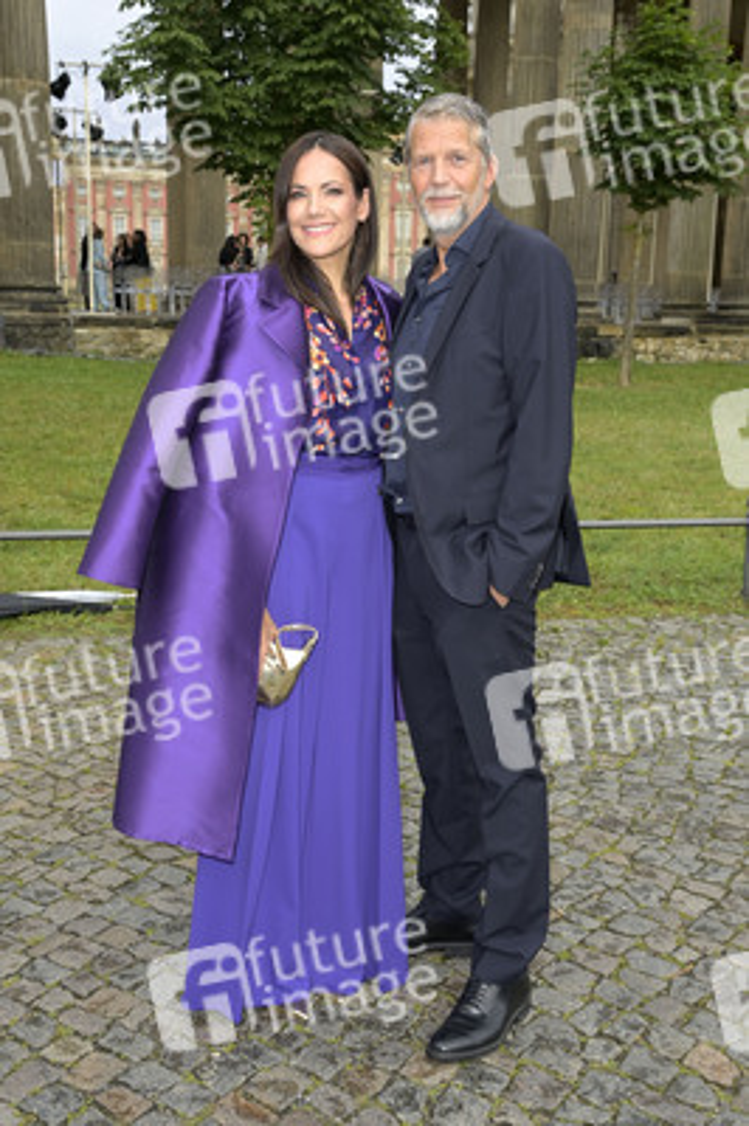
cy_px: 563
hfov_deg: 35.0
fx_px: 1188
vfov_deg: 50.7
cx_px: 374
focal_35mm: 38
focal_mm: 38
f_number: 6.3
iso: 320
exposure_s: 1/250
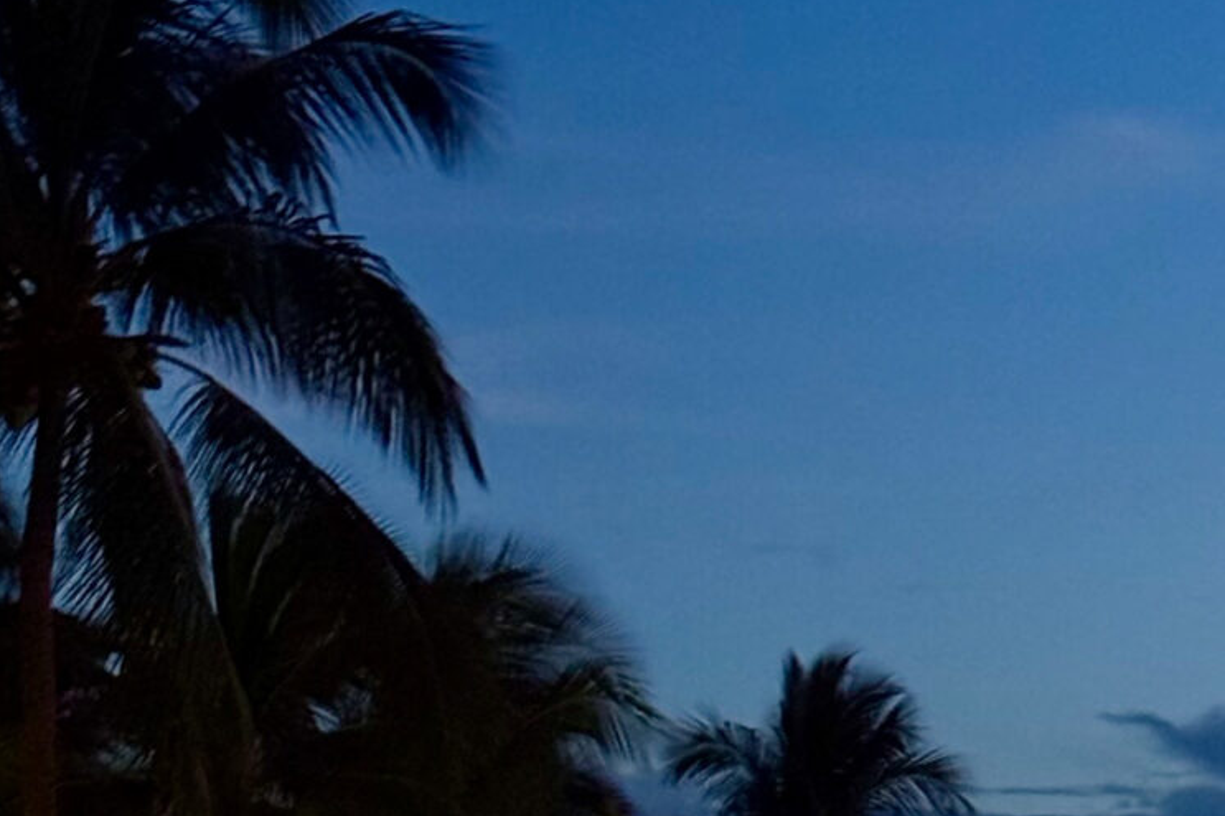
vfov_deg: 7.8
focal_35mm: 172
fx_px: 5851
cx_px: 1304
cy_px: 1376
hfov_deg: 11.8
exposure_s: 1/30
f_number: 1.78
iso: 800
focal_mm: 6.76
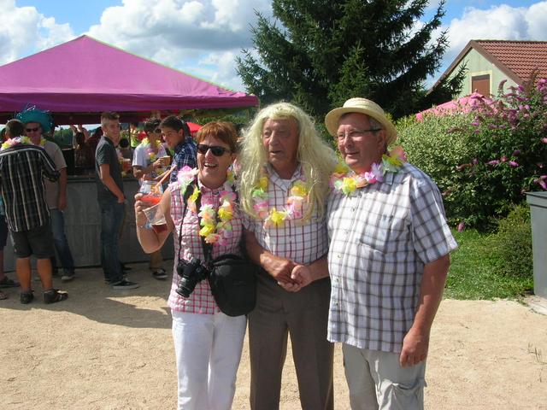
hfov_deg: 52.6
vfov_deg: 40.7
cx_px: 274
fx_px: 553
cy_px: 205
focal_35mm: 35
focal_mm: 5.8
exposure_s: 1/319
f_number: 5.6
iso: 50
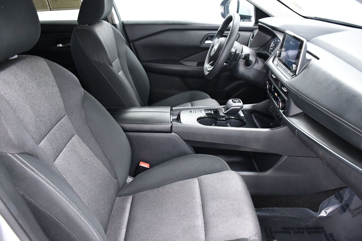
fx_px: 271
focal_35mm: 27
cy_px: 120
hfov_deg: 67.4
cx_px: 181
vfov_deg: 47.9
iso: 2500
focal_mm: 18
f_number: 4.5
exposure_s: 1/80
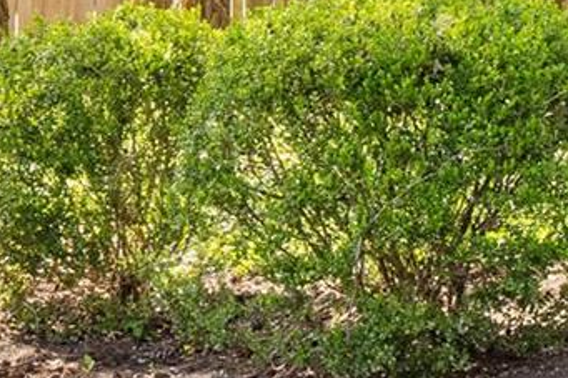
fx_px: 2665
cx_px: 943
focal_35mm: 169
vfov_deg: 8.0
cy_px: -195
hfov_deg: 11.5
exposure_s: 1/60
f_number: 8
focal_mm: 18
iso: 400
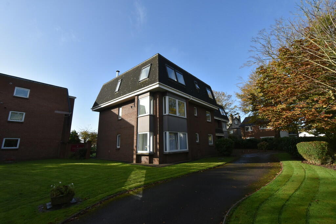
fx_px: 140
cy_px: 112
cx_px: 168
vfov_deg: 77.3
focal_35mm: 15
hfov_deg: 100.4
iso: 360
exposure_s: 1/500
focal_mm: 10
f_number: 8
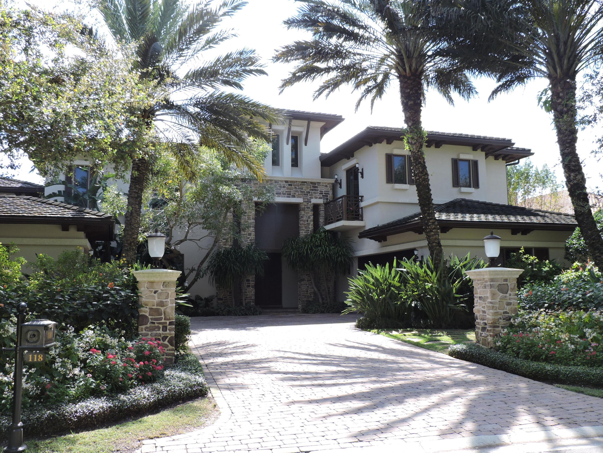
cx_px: 302
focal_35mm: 33
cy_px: 226
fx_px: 575
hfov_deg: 55.4
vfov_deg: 42.9
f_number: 3.2
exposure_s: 1/320
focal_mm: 5.9
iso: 100
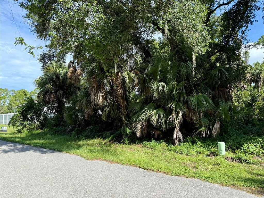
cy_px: 99
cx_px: 132
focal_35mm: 24
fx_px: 183
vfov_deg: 56.8
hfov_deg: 71.6
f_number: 1.78
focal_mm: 6.76
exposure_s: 1/1770
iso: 100
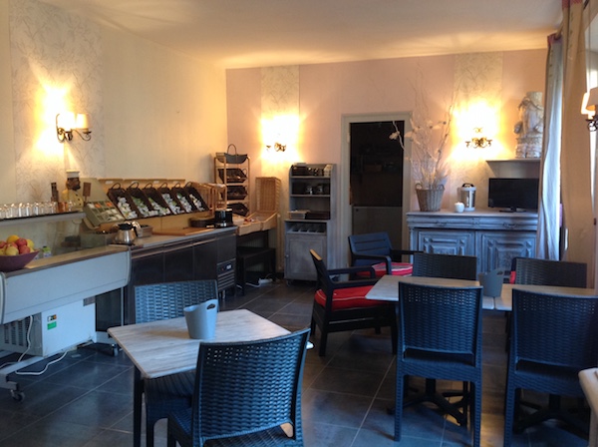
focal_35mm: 35
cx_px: 299
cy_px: 224
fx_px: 604
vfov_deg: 40.6
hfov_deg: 52.7
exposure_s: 1/15
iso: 125
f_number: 2.4
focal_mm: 4.28
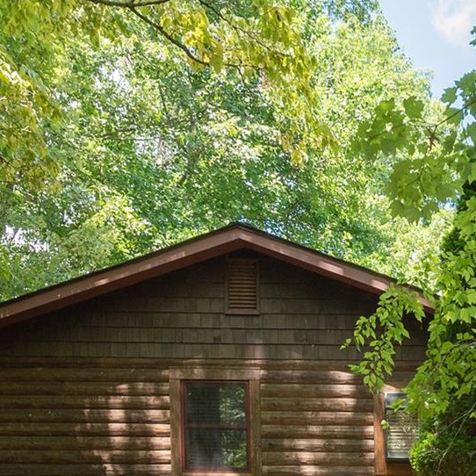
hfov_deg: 23.6
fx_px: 949
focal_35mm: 61
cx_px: 676
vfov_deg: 28.0
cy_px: 304
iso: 320
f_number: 7.1
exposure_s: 1/125
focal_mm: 19
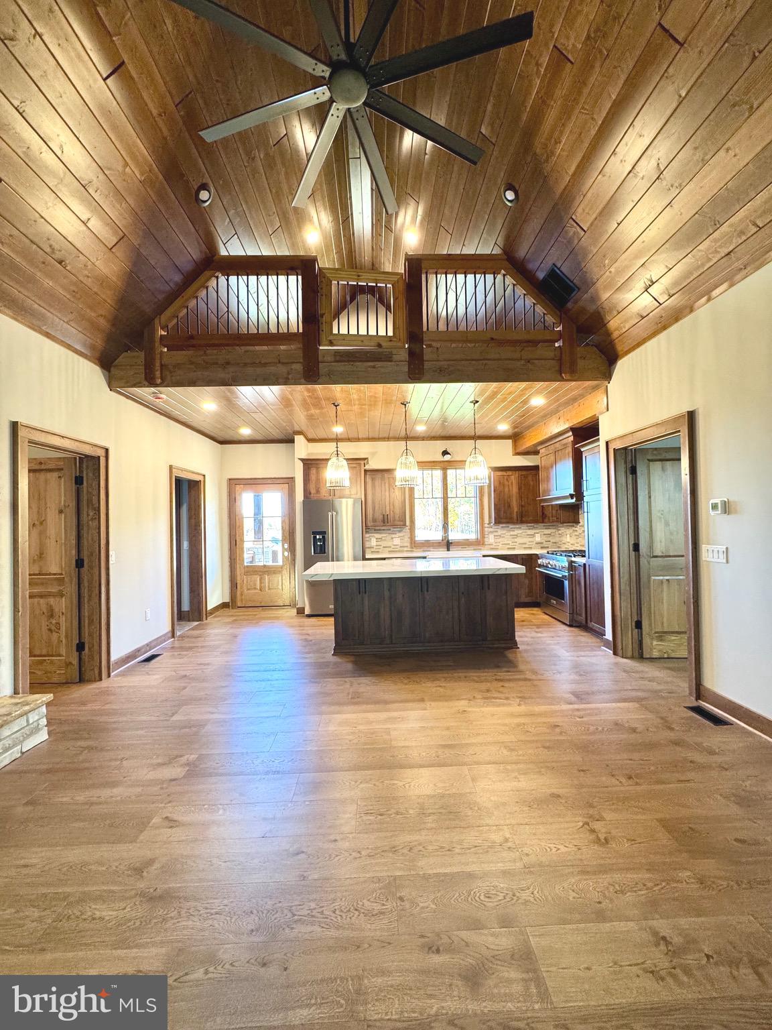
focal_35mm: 14
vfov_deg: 102.1
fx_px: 416
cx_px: 386
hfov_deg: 85.7
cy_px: 515
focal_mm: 2.22
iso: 200
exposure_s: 1/60
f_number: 2.2
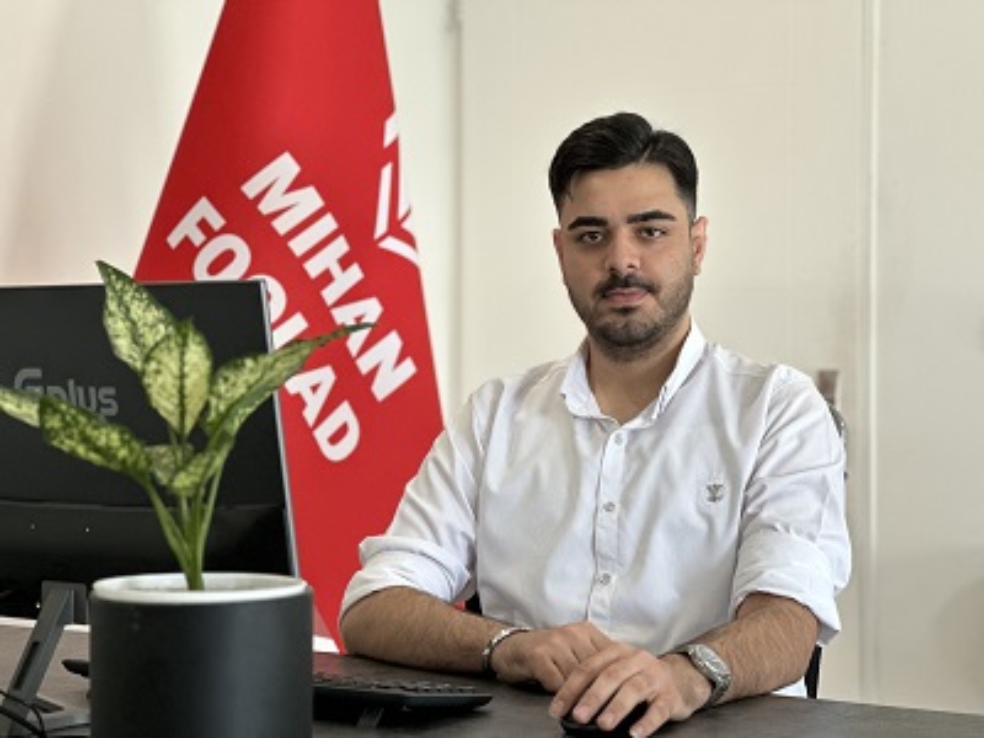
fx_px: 2189
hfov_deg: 25.3
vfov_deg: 19.1
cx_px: 492
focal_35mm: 77
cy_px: 369
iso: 125
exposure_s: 1/50
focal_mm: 9
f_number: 2.8
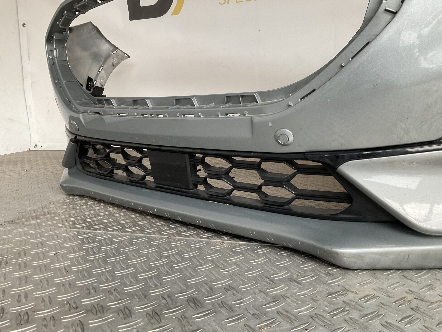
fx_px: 370
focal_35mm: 29
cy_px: 166
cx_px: 221
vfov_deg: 48.2
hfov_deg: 61.7
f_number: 1.8
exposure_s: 1/100
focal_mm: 3
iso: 50
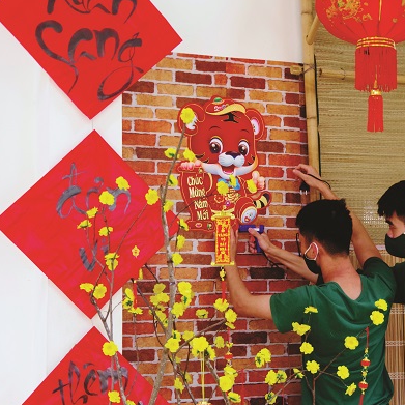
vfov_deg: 22.5
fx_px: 1019
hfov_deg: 22.4
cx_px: 279
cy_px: 202
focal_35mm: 77
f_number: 5.6
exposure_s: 1/30
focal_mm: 40
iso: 1600
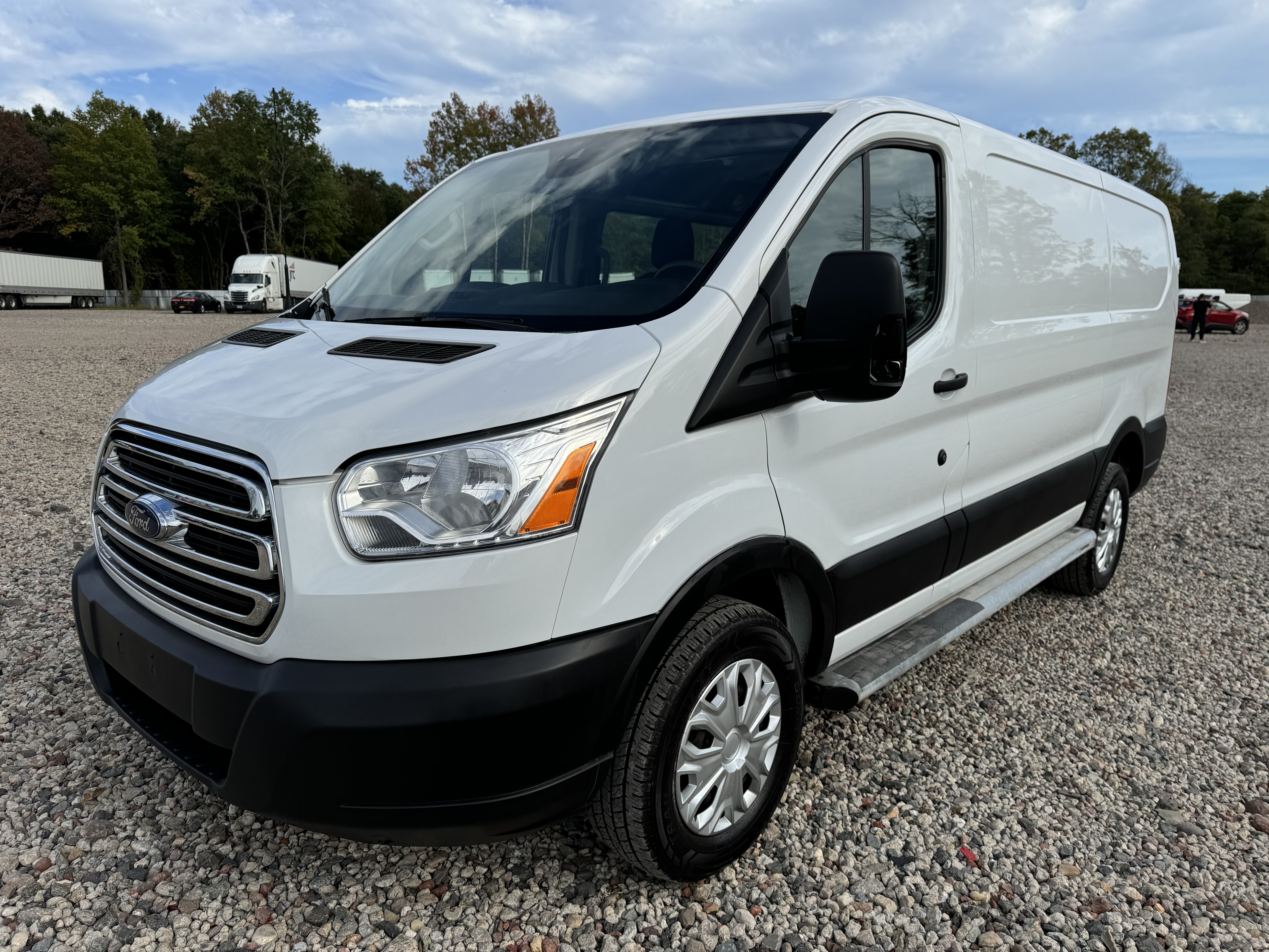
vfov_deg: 56.8
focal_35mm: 24
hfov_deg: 71.6
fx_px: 880
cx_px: 634
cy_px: 476
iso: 80
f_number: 1.78
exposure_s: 1/4608
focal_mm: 6.76
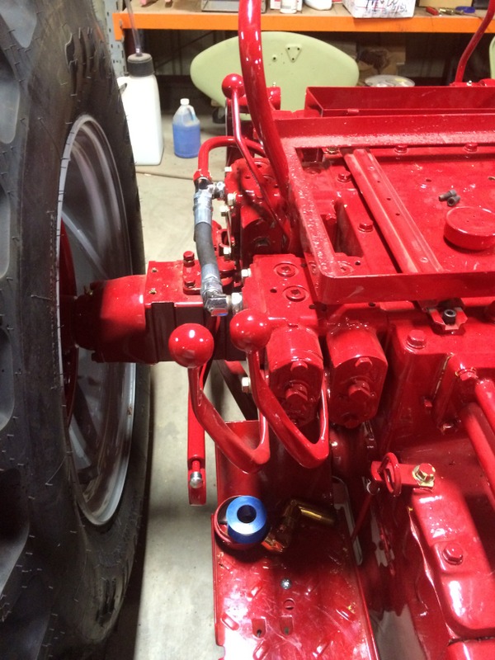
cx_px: 248
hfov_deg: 48.2
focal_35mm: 29
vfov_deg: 61.7
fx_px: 553
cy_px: 330
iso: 320
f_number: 2.2
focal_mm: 4.15
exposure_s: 1/24
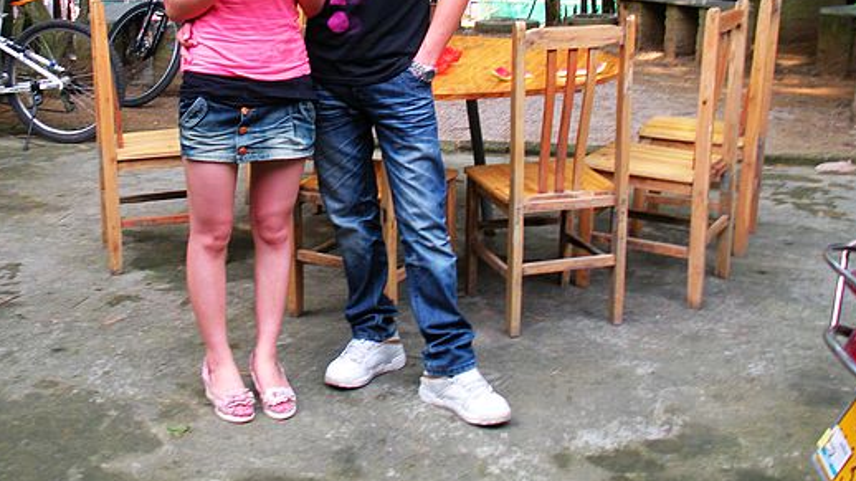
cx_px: 349
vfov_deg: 22.2
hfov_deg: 39.0
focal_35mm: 53
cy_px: 69
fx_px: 1203
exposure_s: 1/49.7
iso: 100
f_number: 3.5
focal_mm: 6.3
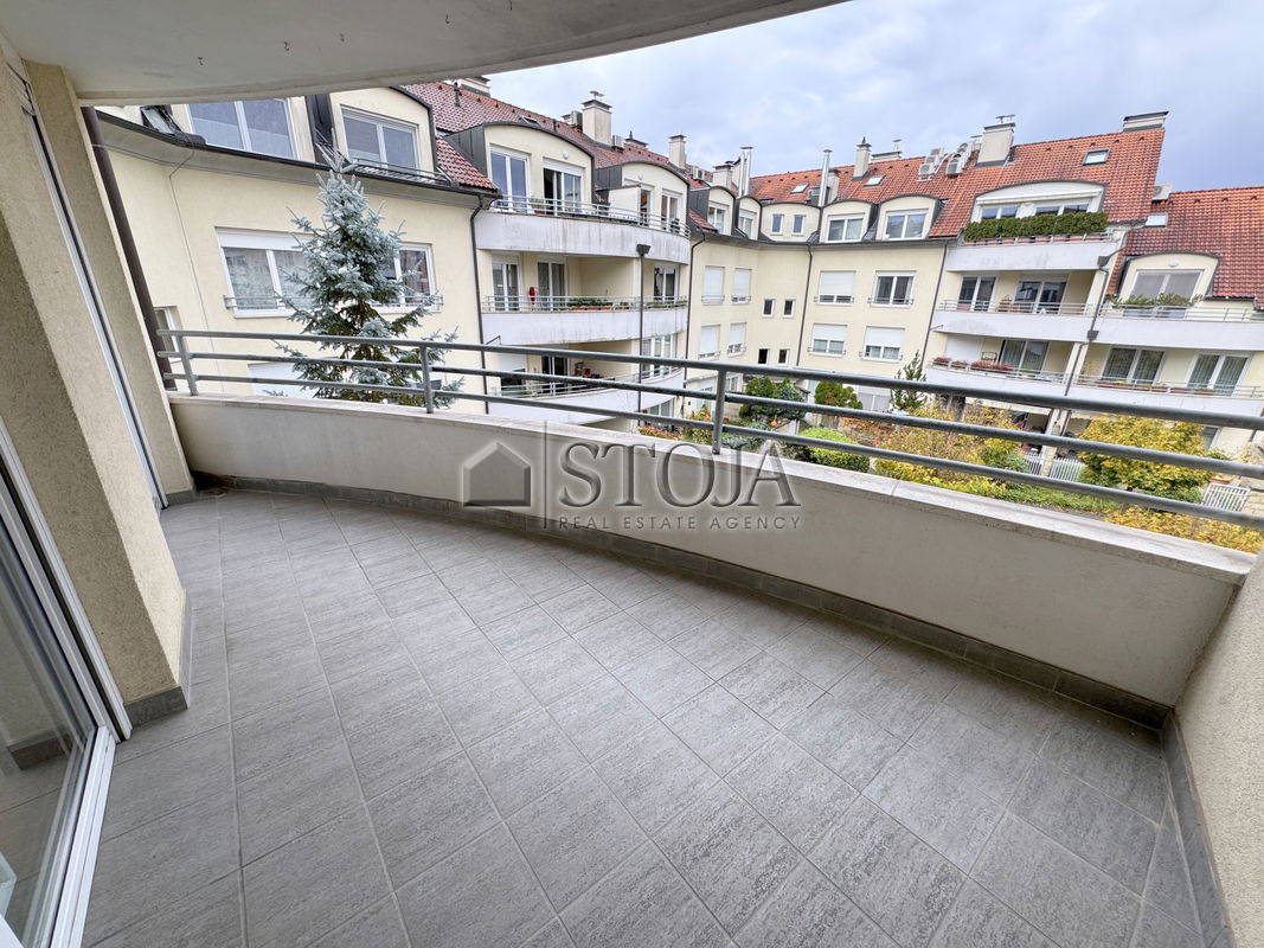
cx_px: 632
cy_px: 474
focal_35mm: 14
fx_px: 511
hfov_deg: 102.1
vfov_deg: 85.7
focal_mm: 2.22
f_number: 2.2
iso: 40
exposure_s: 1/191
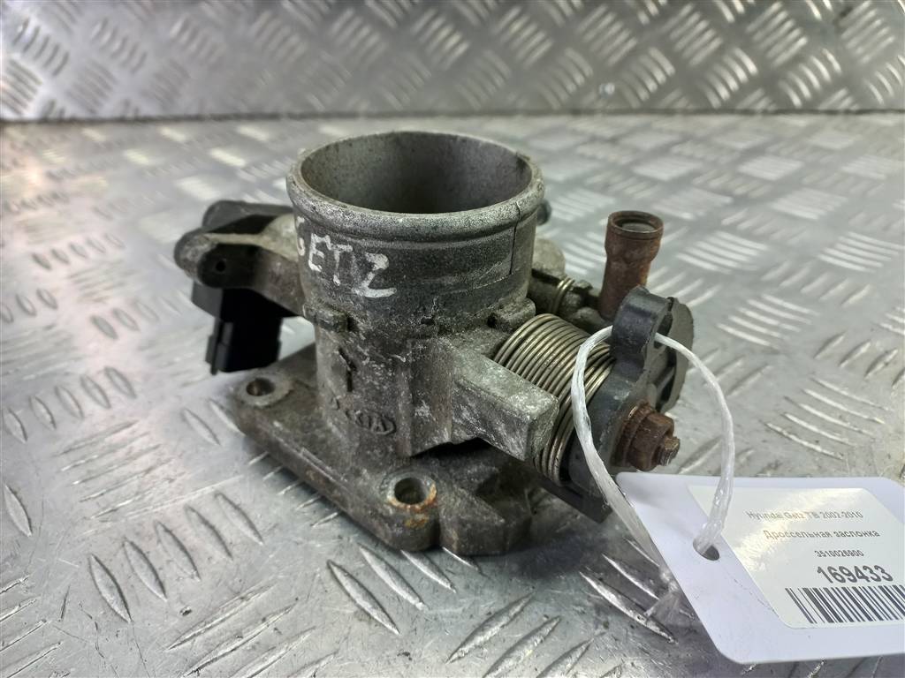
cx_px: 452
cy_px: 339
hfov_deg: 69.4
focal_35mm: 25
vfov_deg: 54.9
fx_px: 654
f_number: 1.8
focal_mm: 4.6
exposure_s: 1/50
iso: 80
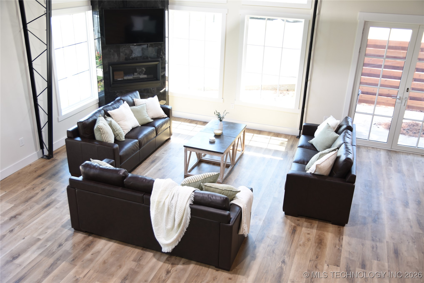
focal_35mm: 36
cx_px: 212
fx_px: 424
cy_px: 142
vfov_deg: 36.9
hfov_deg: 53.1
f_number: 3.2
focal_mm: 24
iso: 100
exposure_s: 1/40
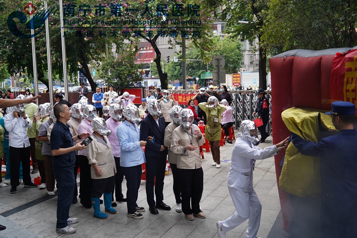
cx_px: 178
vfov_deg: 35.9
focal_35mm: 37
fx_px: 367
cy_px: 119
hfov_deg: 51.9
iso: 100
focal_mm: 37
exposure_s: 1/160
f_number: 4
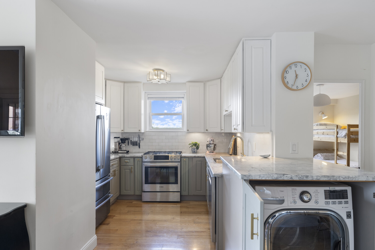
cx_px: 188
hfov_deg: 82.6
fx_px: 214
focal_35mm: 20
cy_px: 125
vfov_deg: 60.7
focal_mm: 20.5
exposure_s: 1/1.25
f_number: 10
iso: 320
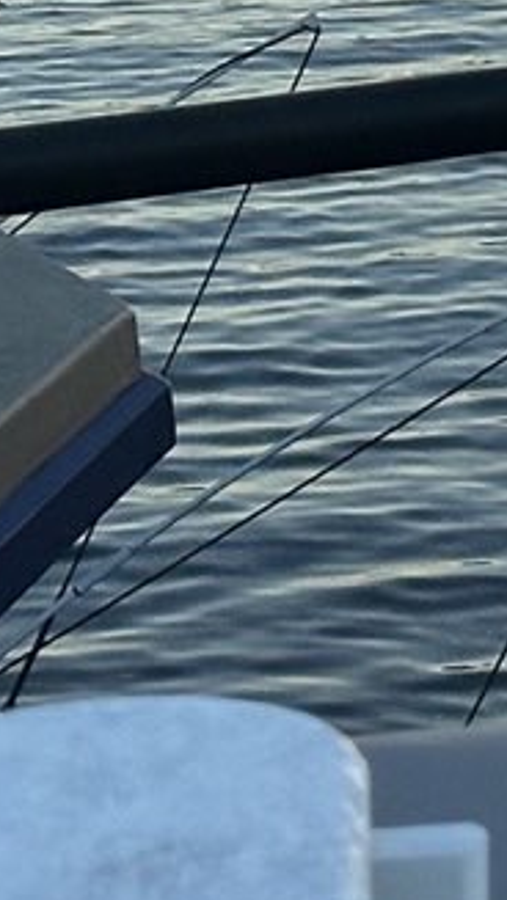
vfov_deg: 8.3
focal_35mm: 256
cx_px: 1675
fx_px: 6117
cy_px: -361
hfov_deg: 4.5
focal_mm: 6.86
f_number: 1.78
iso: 64
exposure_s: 1/980
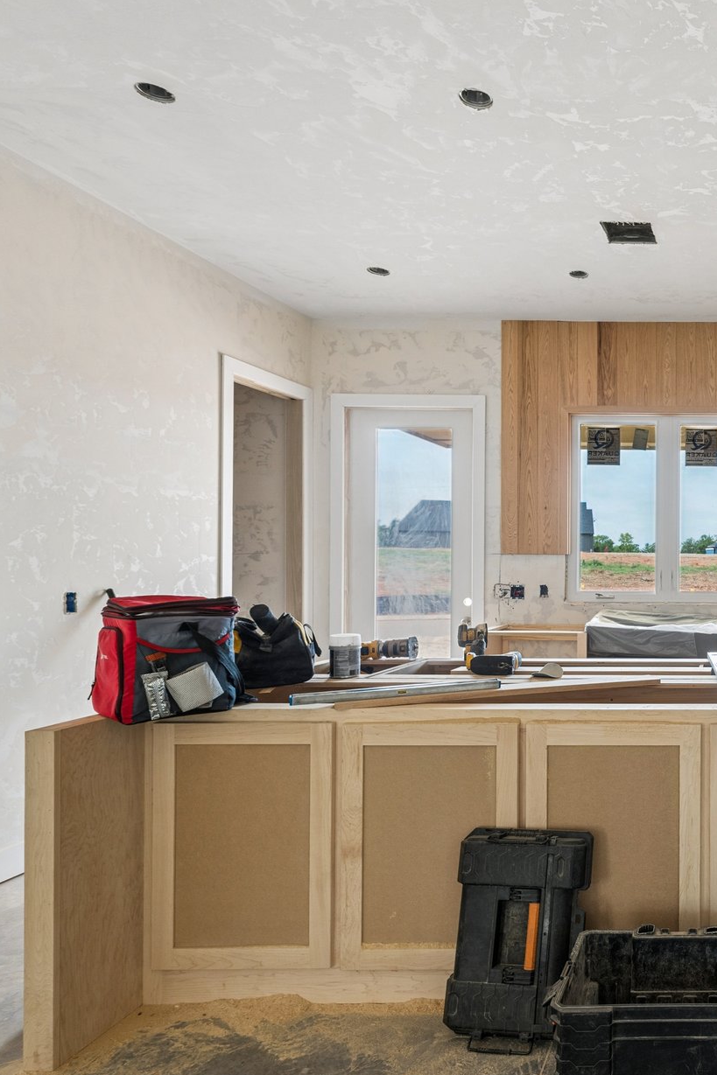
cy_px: 551
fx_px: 747
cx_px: 753
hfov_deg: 42.5
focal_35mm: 25
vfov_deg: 71.5
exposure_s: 1/60
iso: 250
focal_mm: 10
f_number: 5.6
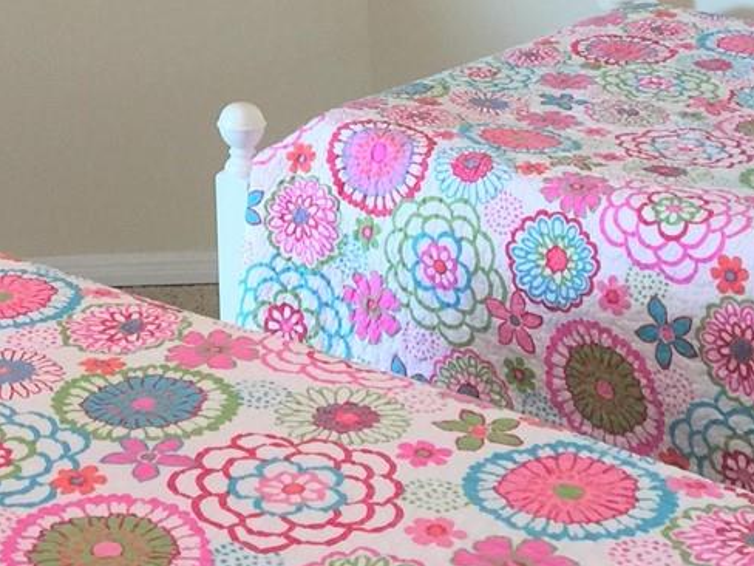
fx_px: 2069
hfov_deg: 20.1
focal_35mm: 95
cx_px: 22
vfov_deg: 14.3
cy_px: -336
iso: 64
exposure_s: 1/15
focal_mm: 4.15
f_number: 2.2
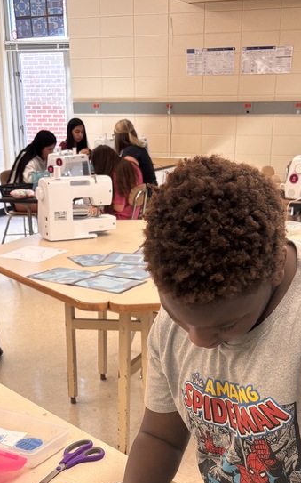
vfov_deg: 37.0
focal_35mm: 52
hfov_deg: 24.8
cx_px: 138
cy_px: 410
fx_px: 683
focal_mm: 5.96
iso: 100
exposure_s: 1/120
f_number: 1.6
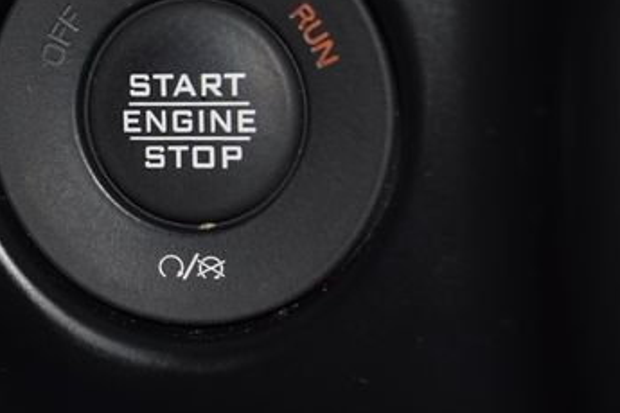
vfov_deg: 9.0
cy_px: 171
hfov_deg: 13.4
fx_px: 2634
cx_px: 169
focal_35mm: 153
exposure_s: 1/60
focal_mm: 55
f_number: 8
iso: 100
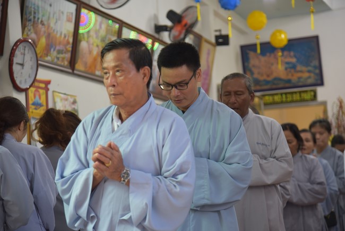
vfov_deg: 14.9
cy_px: 116
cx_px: 172
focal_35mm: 92
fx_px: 882
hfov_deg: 22.1
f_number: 4
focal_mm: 92
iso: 800
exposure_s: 1/160
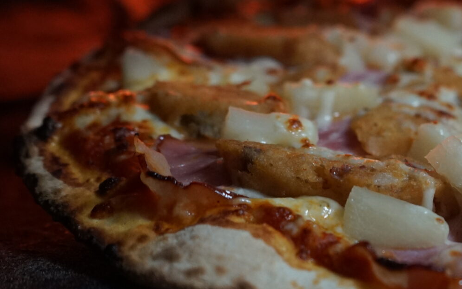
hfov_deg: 23.5
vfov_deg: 15.4
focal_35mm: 84
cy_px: 51
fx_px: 1058
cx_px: 468
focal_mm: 32
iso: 1600
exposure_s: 1/60
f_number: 4
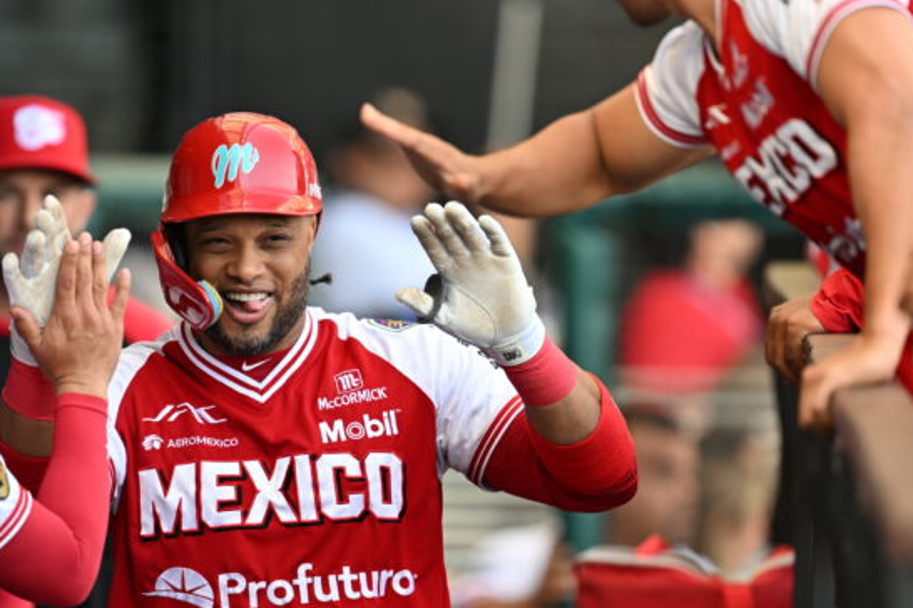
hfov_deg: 3.5
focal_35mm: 586
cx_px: 370
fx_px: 14860
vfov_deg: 2.3
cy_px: 363
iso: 400
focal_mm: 400
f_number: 2.8
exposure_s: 1/500
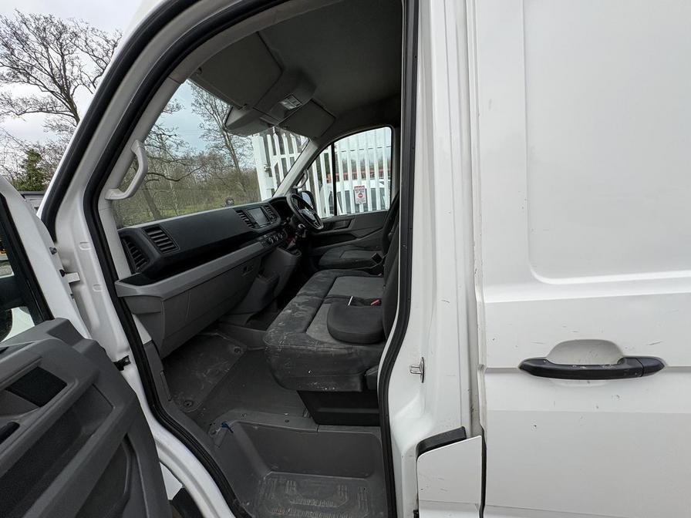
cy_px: 259
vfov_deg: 85.7
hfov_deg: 102.1
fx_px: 279
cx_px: 346
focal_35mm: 14
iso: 40
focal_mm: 2.22
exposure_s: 1/508
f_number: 2.2
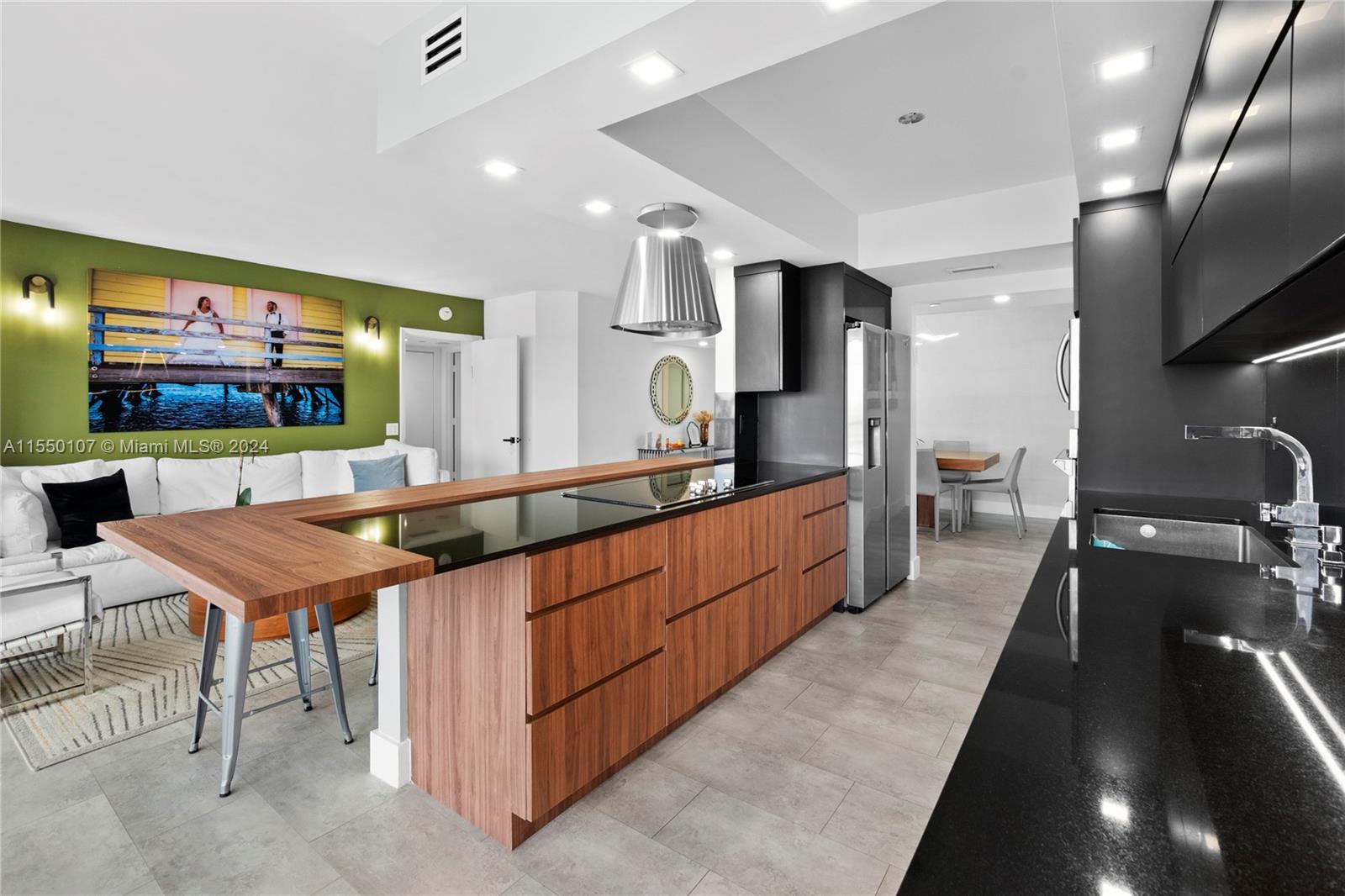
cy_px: 448
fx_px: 560
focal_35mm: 15
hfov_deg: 100.4
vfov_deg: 77.3
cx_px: 672
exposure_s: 1/15
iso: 1000
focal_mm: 10
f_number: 8
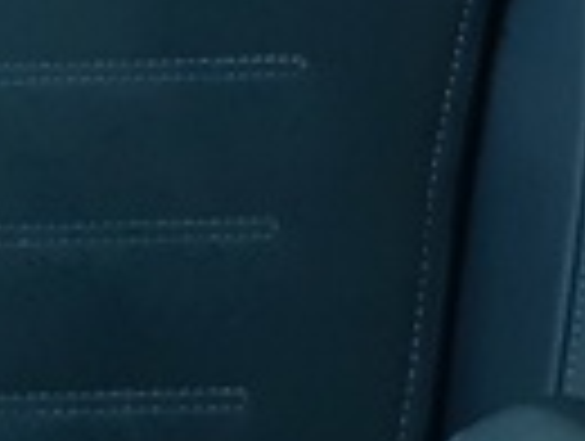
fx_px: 2709
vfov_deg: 8.1
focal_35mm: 160
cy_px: -832
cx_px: 1022
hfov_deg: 11.5
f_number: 1.7
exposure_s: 1/25
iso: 400
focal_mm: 3.92
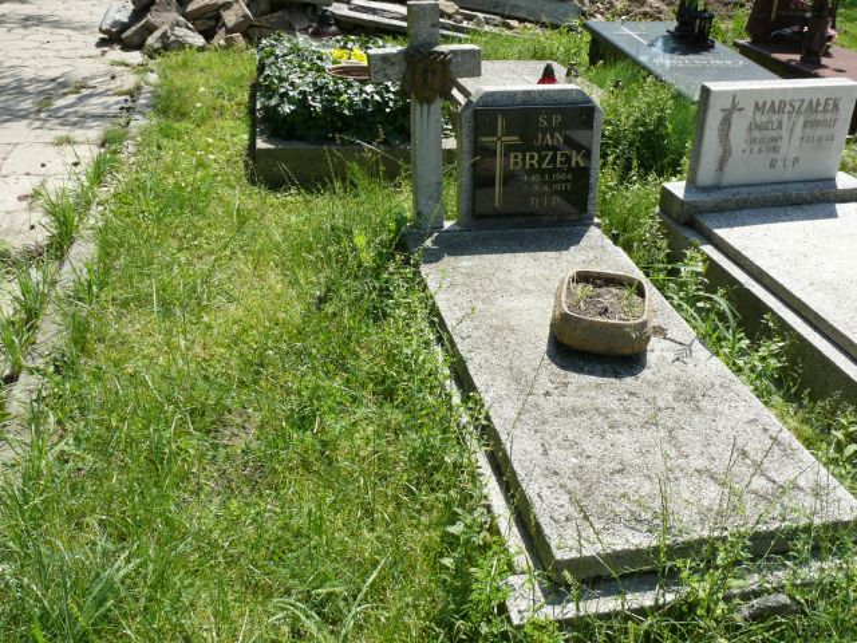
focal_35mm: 35
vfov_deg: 40.7
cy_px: 322
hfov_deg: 52.6
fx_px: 867
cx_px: 428
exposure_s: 1/250
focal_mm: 7.4
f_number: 5.6
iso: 100
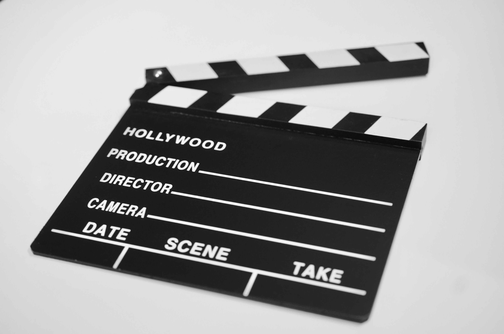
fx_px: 838
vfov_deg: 22.5
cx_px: 252
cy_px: 167
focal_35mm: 60
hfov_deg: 33.5
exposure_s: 1/50
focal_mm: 40
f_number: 3
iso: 400
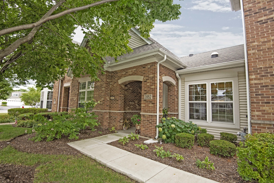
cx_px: 137
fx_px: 137
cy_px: 92
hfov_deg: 90.0
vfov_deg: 67.4
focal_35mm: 18
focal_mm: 18
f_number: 6.3
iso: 400
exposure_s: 1/125
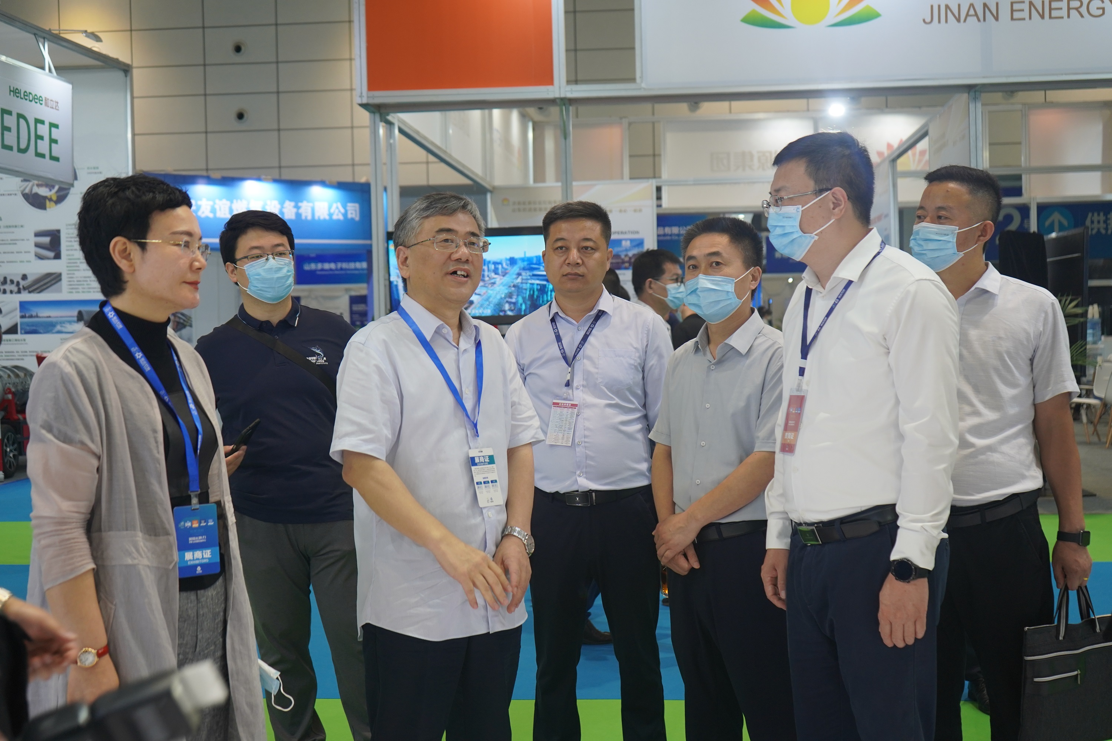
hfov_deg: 44.5
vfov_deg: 30.5
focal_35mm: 44
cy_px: 370
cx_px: 556
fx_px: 1359
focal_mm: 44
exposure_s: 1/160
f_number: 4.5
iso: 800
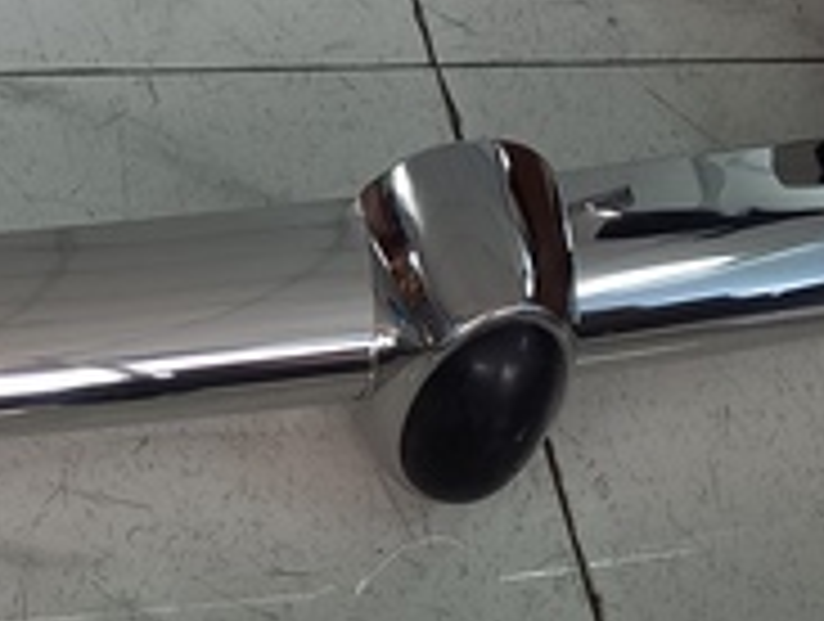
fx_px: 2600
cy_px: 729
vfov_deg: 13.3
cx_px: -387
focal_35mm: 109
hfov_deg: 16.5
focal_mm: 4.65
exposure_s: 1/33.3
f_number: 1.8
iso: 250
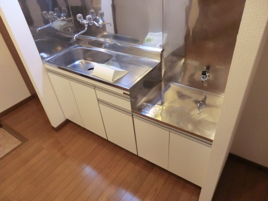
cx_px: 134
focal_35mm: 24
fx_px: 186
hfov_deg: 71.6
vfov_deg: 56.8
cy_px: 100
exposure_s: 1/50
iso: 800
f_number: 3.2
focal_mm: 4.3
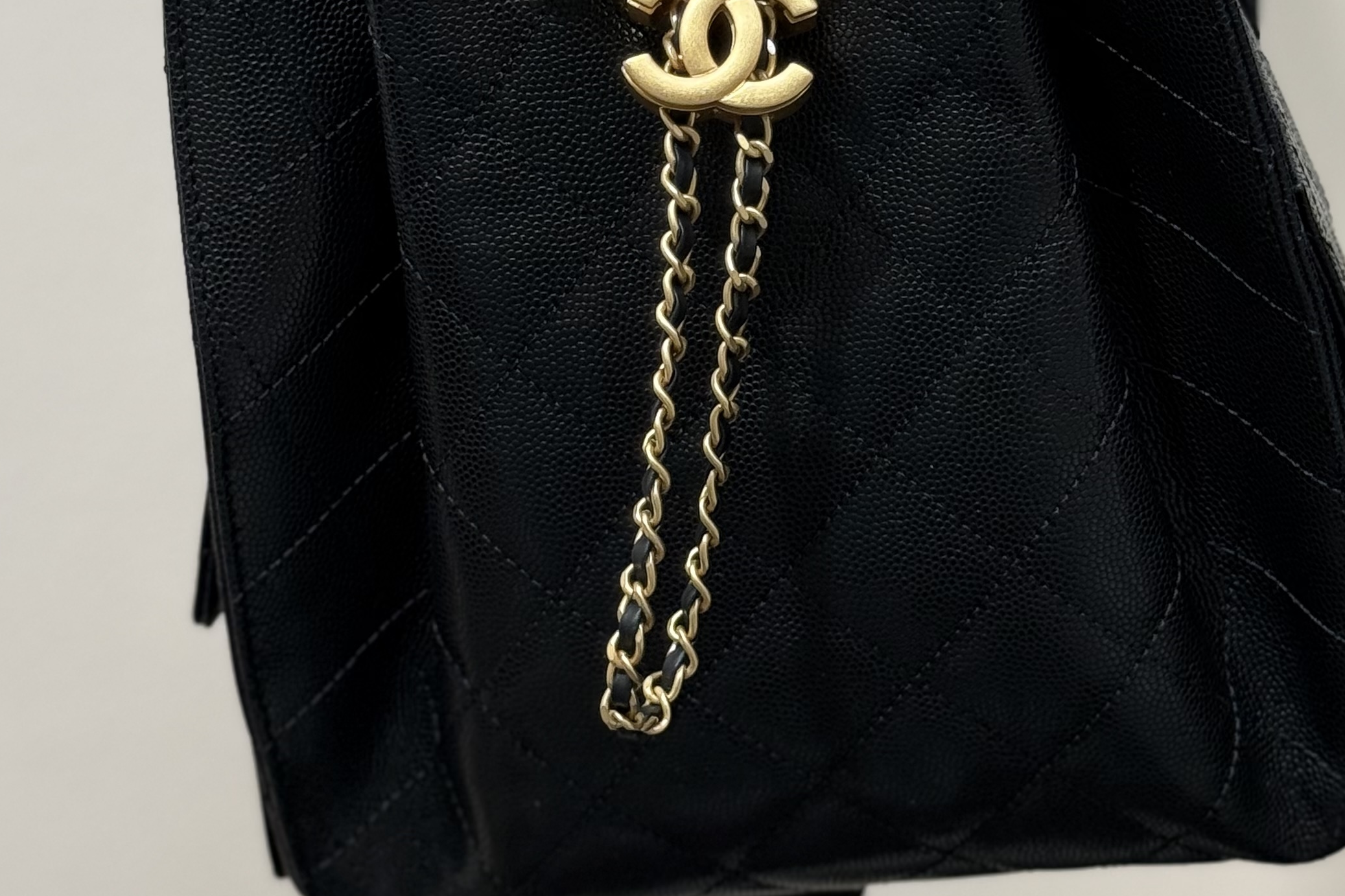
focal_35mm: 97
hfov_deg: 21.0
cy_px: 100
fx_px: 3623
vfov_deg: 14.0
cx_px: 815
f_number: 1.78
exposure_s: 1/242
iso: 64
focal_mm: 6.76
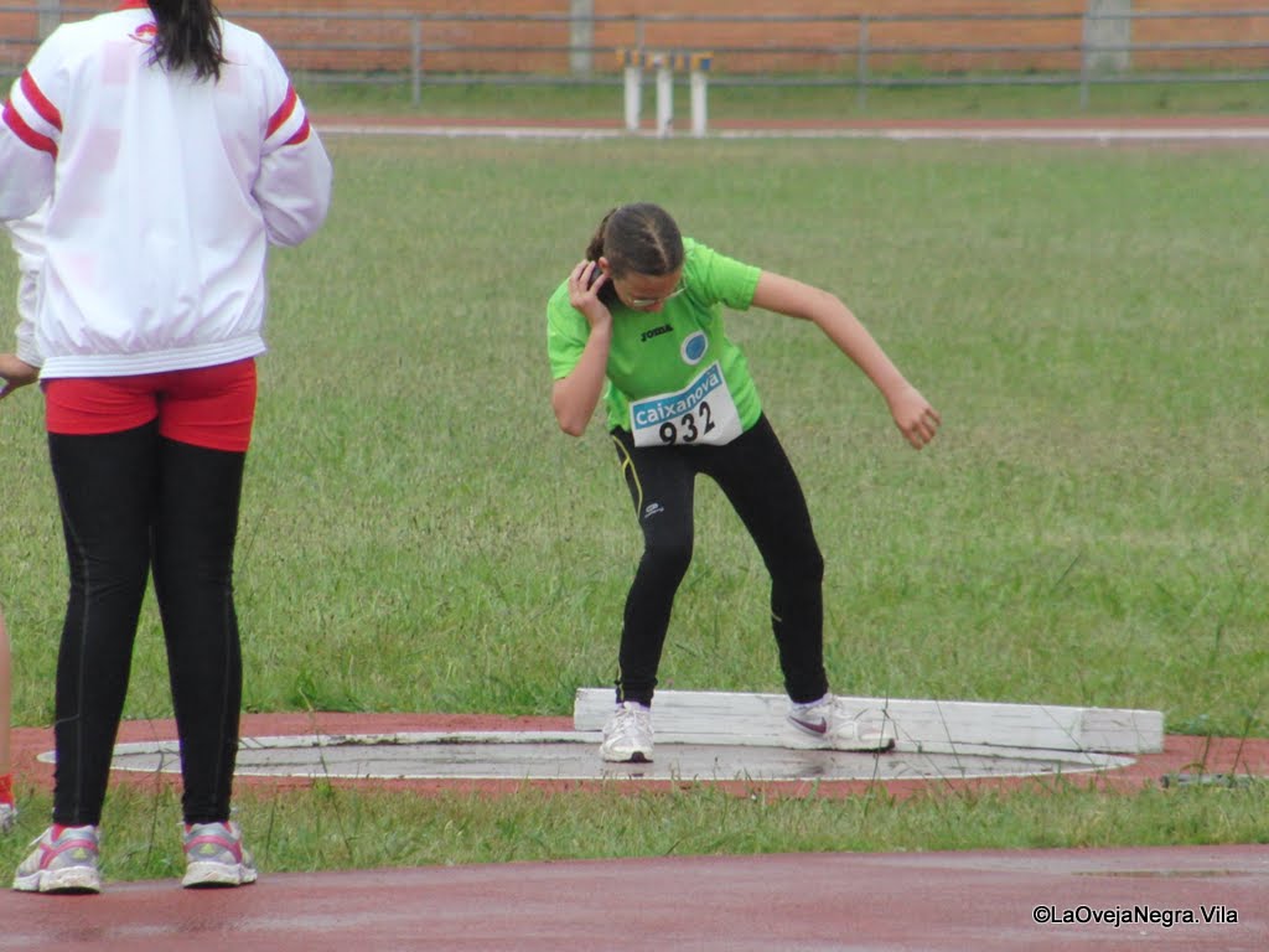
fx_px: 19063
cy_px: 476
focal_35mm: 520
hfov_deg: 3.8
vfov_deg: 2.9
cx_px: 634
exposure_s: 1/400
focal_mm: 92
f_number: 4.5
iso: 200
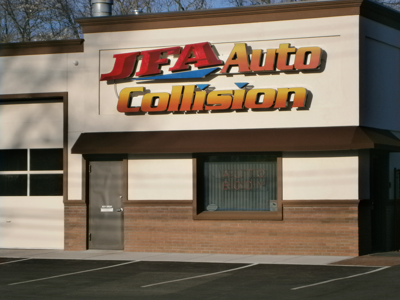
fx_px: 1283
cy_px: 150
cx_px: 200
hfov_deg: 17.7
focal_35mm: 111
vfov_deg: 13.3
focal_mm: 19.6
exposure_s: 1/640
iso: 80
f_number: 5.8
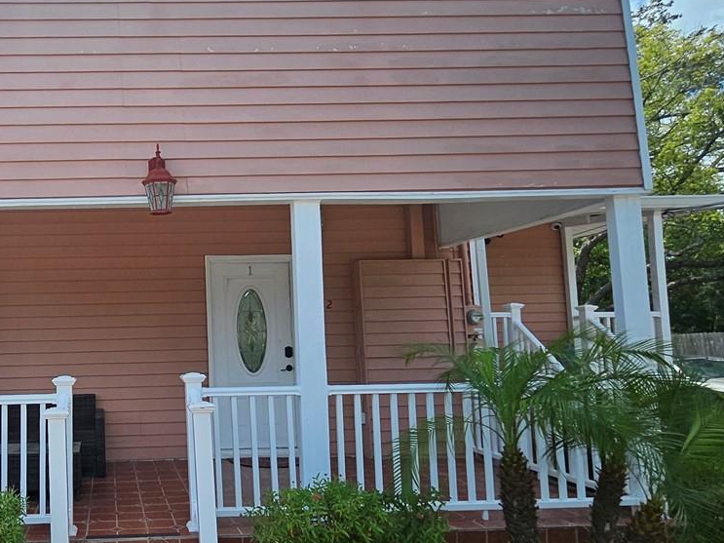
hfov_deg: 57.6
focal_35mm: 28
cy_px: 292
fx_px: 586
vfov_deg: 49.7
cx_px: 122
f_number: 2.2
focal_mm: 1.74
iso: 32
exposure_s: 1/937
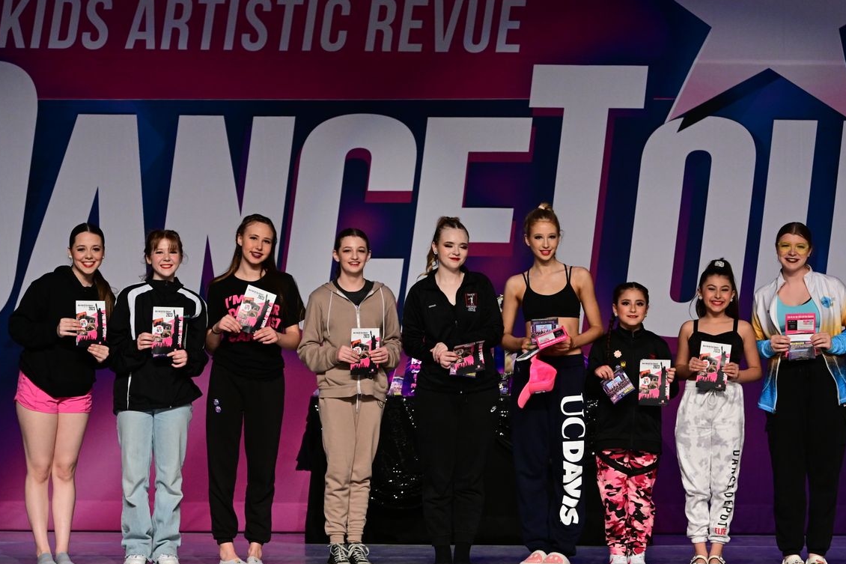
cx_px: 502
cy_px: 291
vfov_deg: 8.3
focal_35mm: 166
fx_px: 3900
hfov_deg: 12.4
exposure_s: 1/400
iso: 3200
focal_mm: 125
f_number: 5
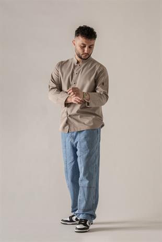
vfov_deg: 18.2
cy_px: 121
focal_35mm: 112
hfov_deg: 12.3
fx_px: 755
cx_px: 81
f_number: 11
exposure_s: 1/160
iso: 200
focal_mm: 112
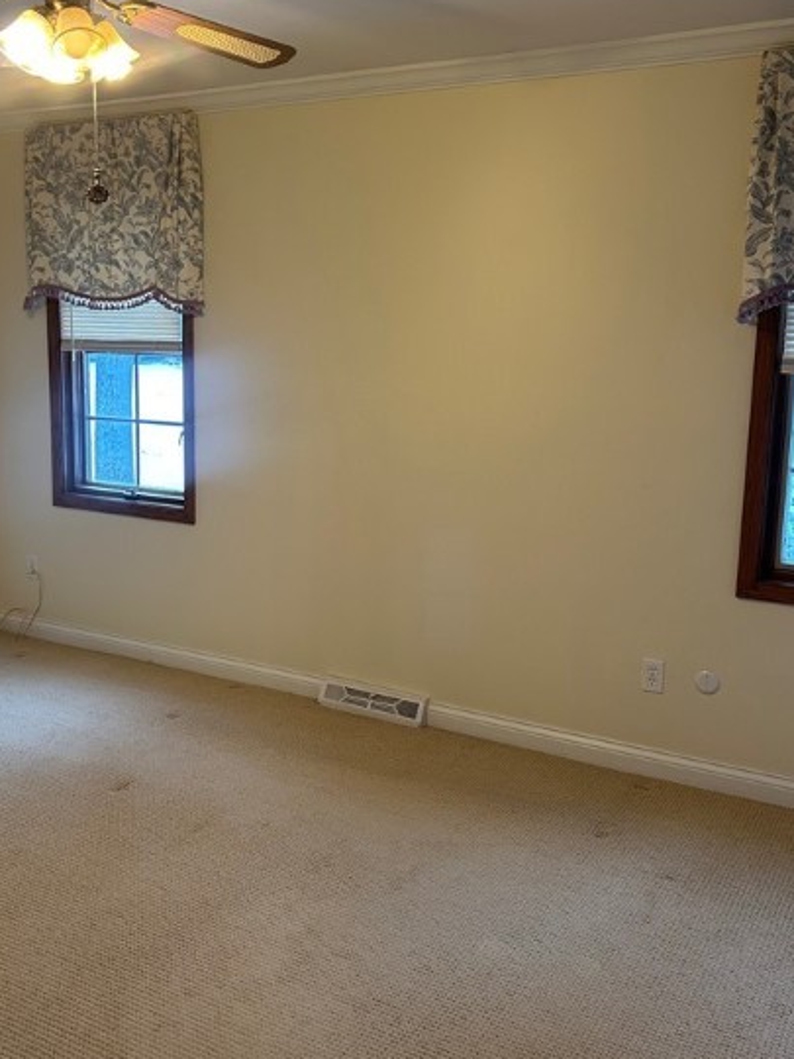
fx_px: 1132
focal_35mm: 37
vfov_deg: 50.1
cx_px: 308
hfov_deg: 38.5
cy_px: 506
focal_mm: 5.7
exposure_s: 1/60
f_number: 1.5
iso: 125
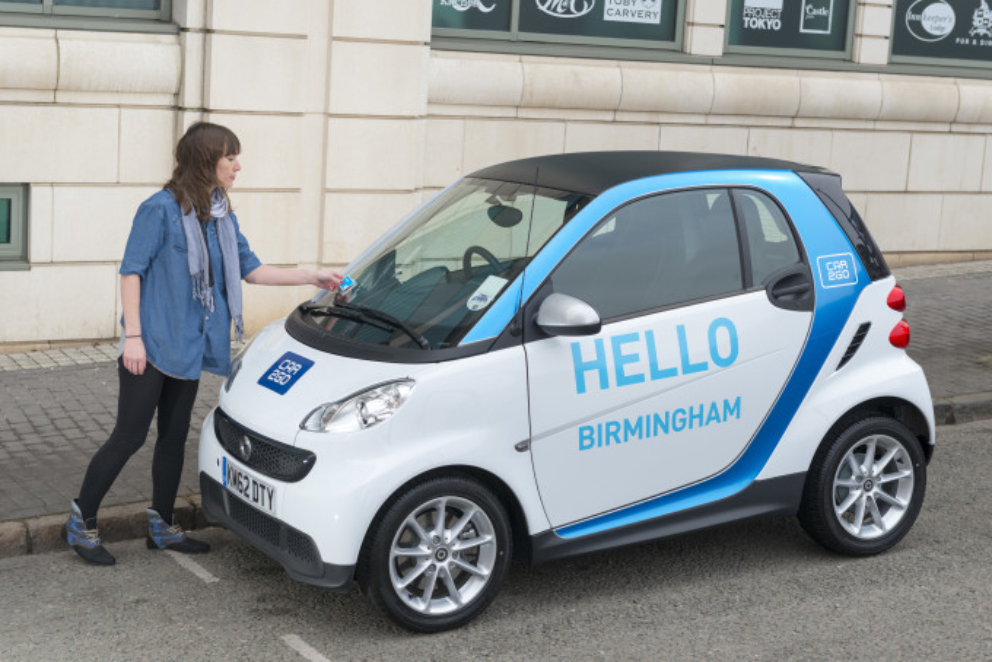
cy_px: 331
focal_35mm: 62
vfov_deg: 21.9
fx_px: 1709
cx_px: 496
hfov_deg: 32.4
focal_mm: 62
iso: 320
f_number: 5.6
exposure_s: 1/250
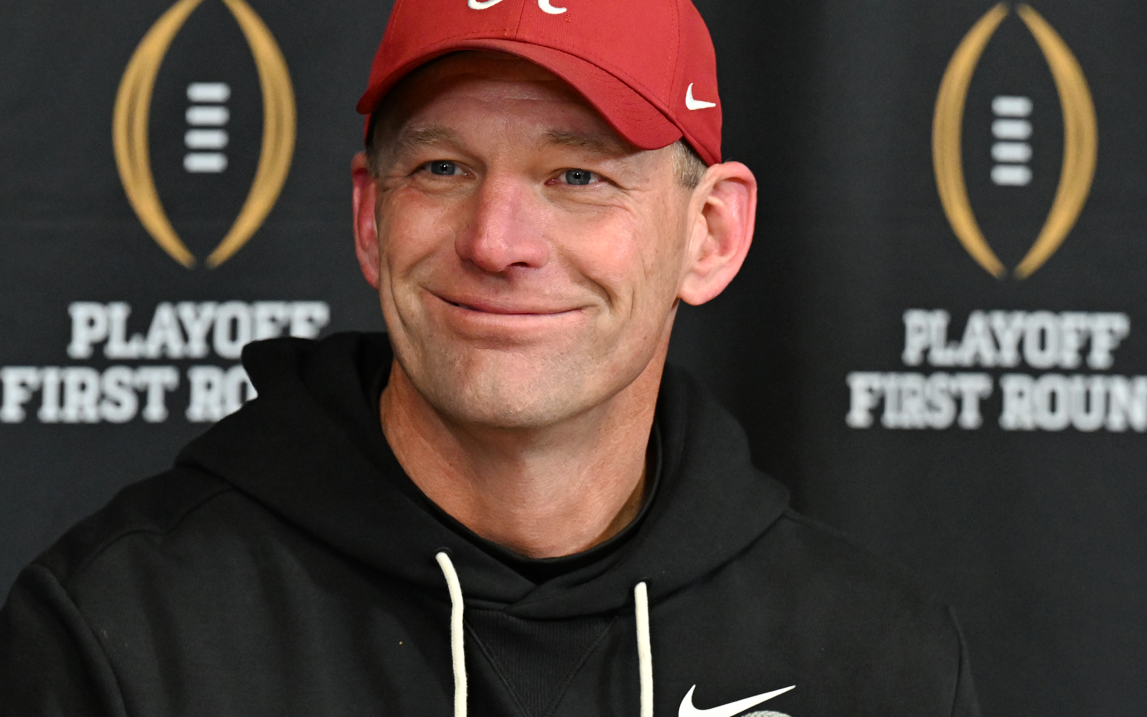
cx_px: 571
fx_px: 10691
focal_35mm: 342
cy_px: 406
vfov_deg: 3.8
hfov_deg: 6.1
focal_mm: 160
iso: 4000
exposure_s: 1/500
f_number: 3.5
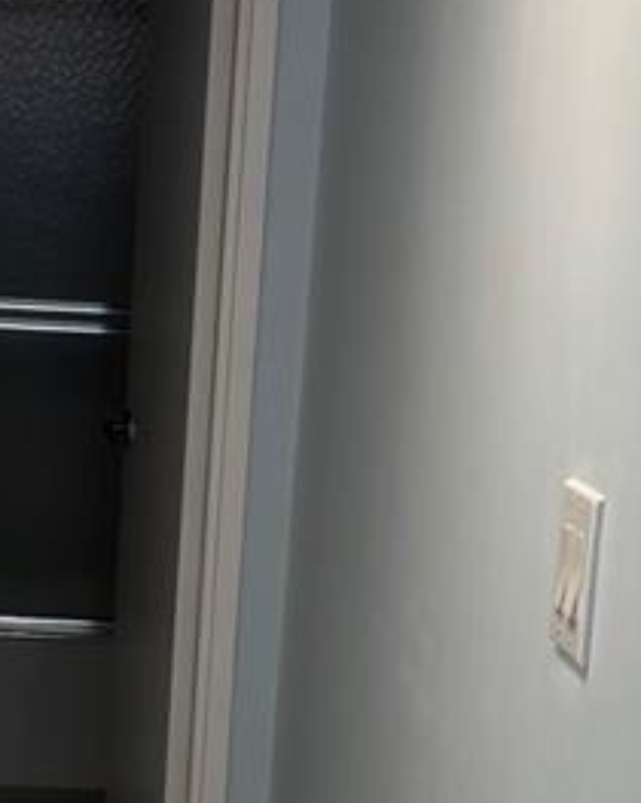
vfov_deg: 16.4
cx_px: 40
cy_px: 736
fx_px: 2754
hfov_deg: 13.1
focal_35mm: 116
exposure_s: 1/60
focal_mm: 5.96
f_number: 1.6
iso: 80
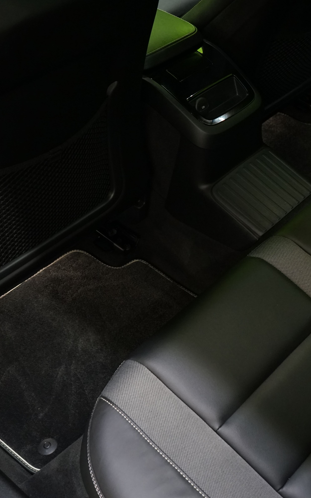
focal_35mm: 49
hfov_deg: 25.6
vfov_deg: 41.1
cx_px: 278
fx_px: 664
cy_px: 249
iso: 2500
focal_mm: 32
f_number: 5.6
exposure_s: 1/20
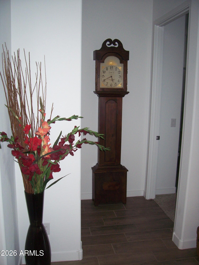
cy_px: 132
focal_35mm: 34
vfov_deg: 53.9
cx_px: 100
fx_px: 260
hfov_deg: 41.8
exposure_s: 1/60
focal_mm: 5.6
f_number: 2.7
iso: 160
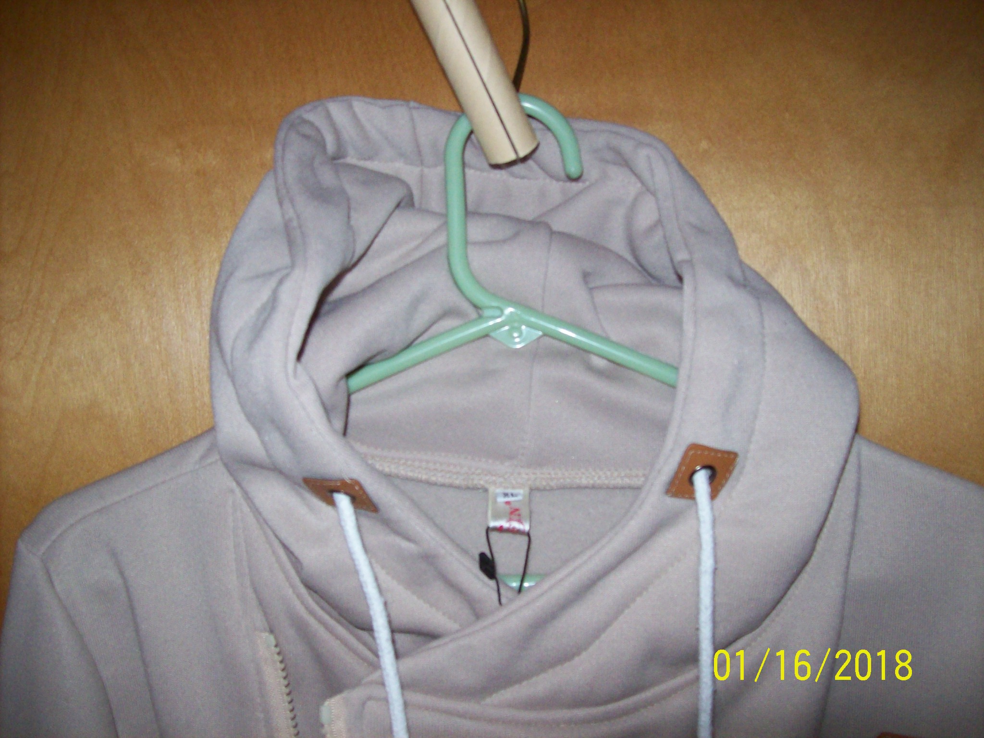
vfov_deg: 39.7
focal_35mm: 36
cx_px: 492
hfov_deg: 51.4
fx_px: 1023
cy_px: 369
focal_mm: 6
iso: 200
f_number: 2.7
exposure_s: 1/64
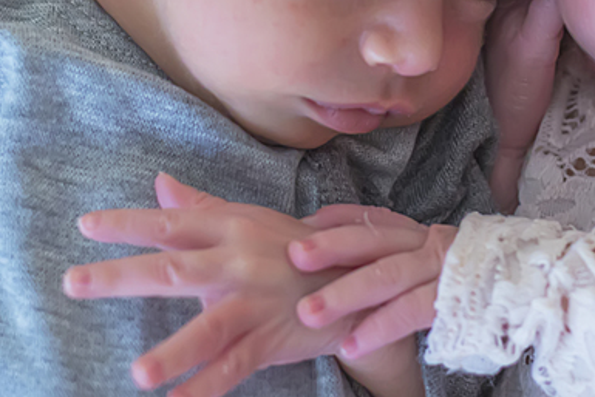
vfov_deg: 8.7
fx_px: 2579
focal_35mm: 156
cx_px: 444
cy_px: -10
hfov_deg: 13.1
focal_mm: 50
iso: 1600
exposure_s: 1/160
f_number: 3.2
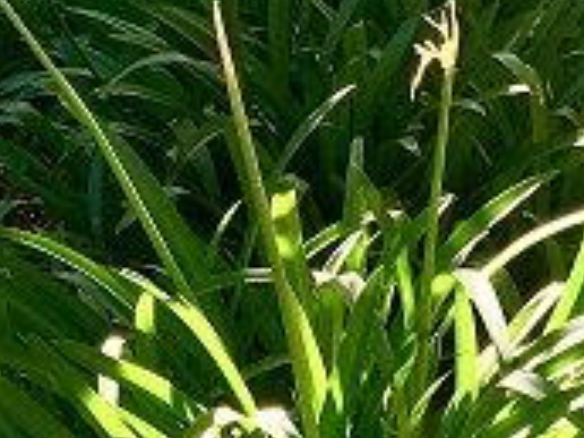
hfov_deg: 11.1
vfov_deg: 8.4
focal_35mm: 170
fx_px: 2868
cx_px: -363
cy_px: -370
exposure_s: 1/120
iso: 25
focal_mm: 4.15
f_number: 2.2
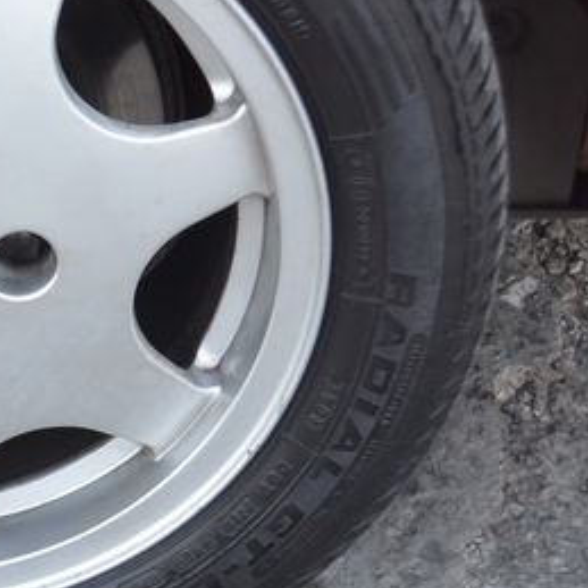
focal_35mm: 113
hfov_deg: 15.1
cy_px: 200
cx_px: -27
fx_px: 2172
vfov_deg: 15.4
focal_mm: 30
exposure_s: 1/60
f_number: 4.5
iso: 450
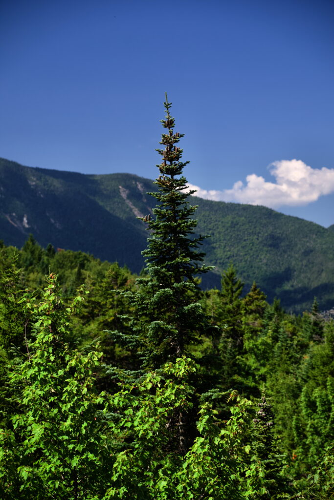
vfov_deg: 17.1
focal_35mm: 120
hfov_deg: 11.4
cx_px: 167
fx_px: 1669
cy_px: 250
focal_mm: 80
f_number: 5.6
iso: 320
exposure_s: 1/500
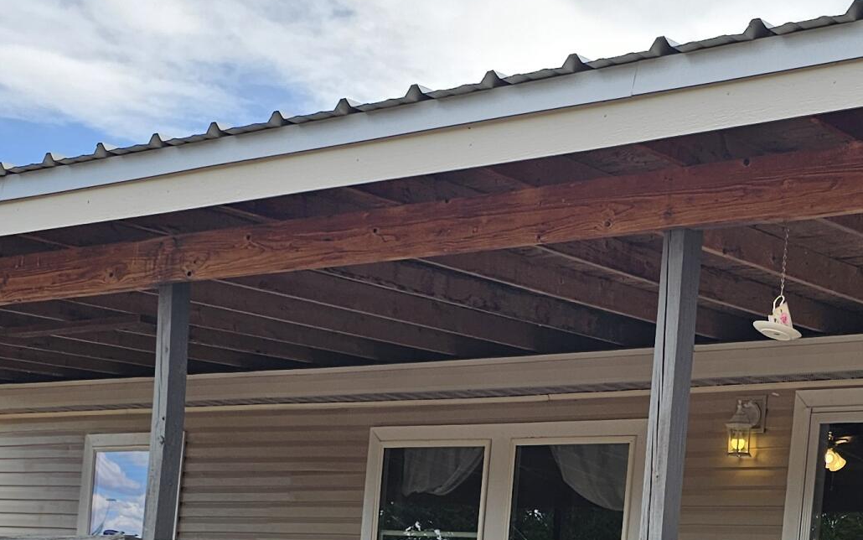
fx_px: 1670
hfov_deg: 28.5
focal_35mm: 71
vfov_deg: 17.4
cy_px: 677
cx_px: 665
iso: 10
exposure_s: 1/315
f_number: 1.7
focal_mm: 6.3
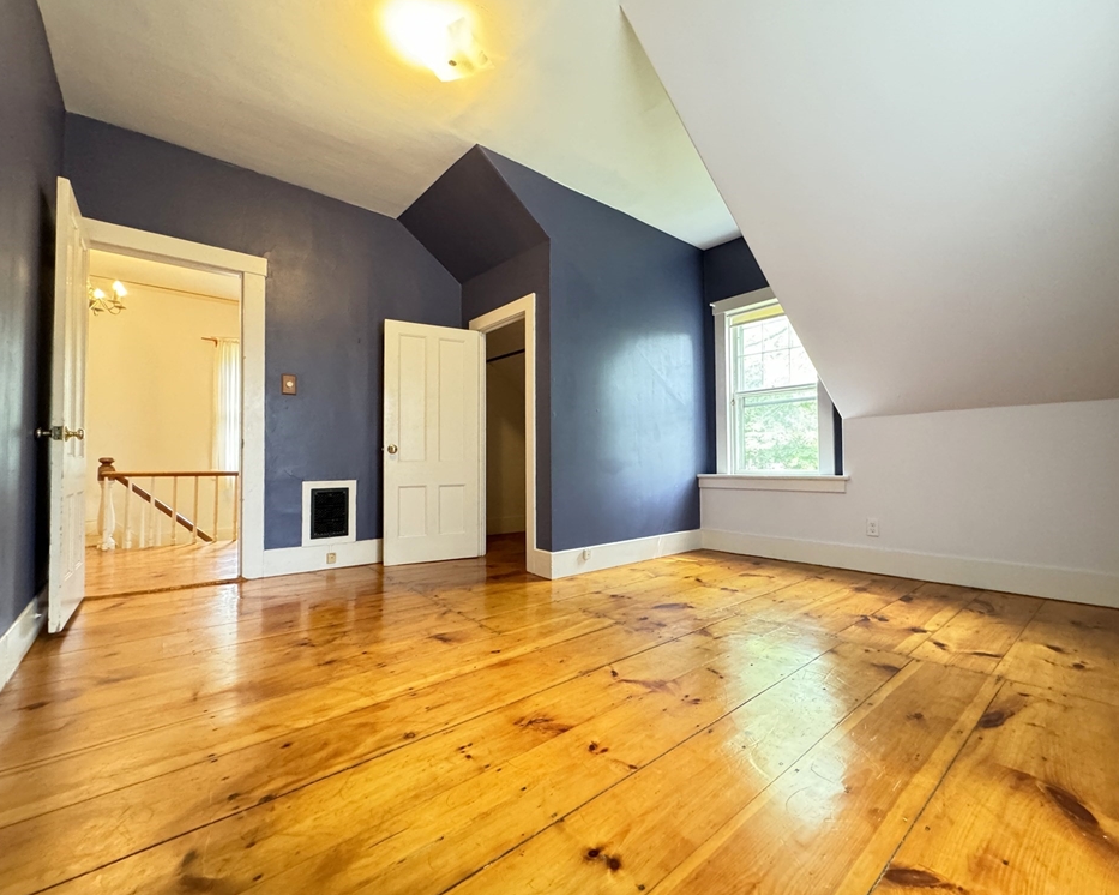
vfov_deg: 84.0
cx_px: 588
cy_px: 450
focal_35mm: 15
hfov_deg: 96.7
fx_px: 497
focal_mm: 2.22
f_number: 2.2
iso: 800
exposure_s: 1/60
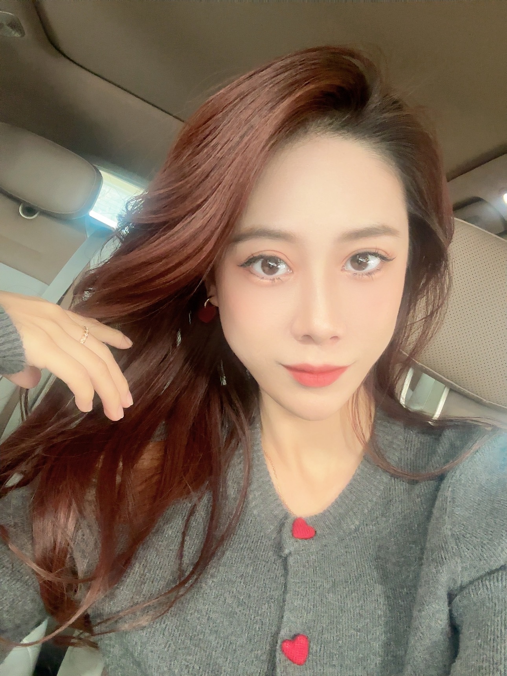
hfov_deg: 46.8
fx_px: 586
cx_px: 254
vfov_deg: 60.0
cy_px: 338
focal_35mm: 30
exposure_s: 1/60
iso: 250
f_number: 1.9
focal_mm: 2.69
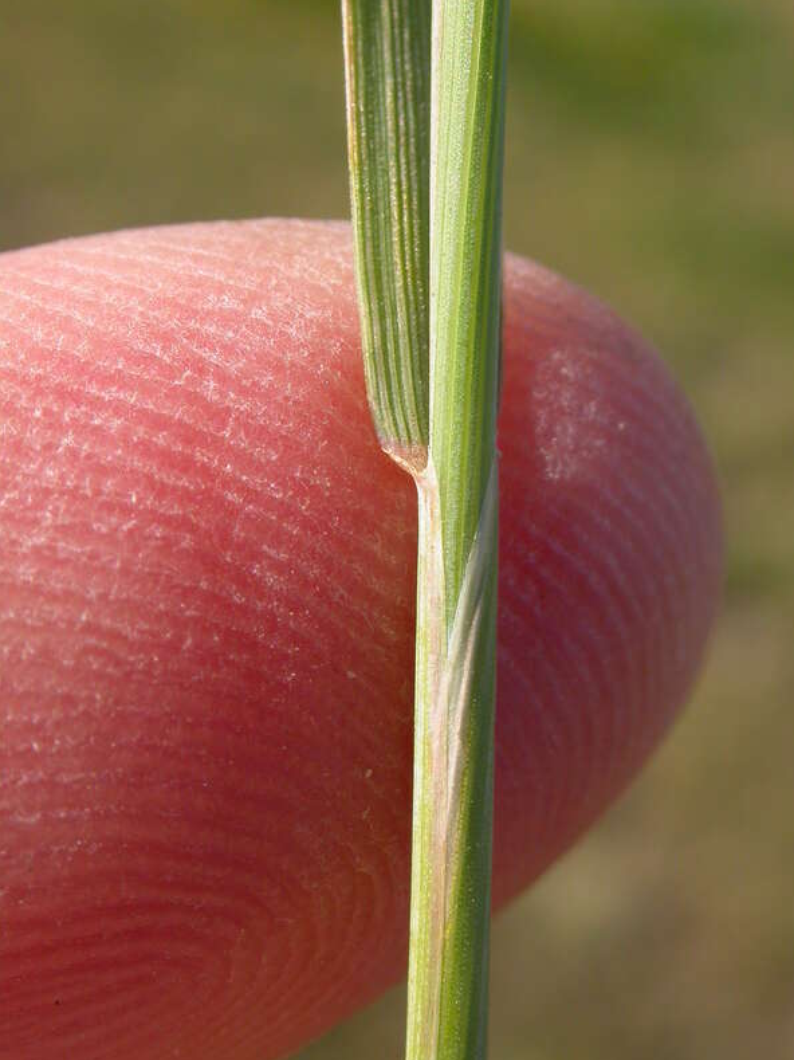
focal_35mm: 79
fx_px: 2417
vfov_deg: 24.7
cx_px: 401
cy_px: 531
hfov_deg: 18.7
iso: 100
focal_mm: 16.2
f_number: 7.9
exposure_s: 1/210
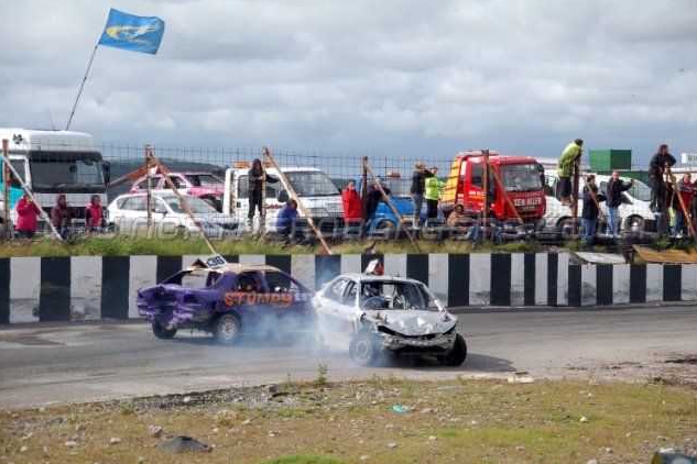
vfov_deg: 13.9
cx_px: 349
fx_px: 1907
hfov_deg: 20.7
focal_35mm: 99
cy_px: 232
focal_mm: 65
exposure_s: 1/1000
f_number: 5.3
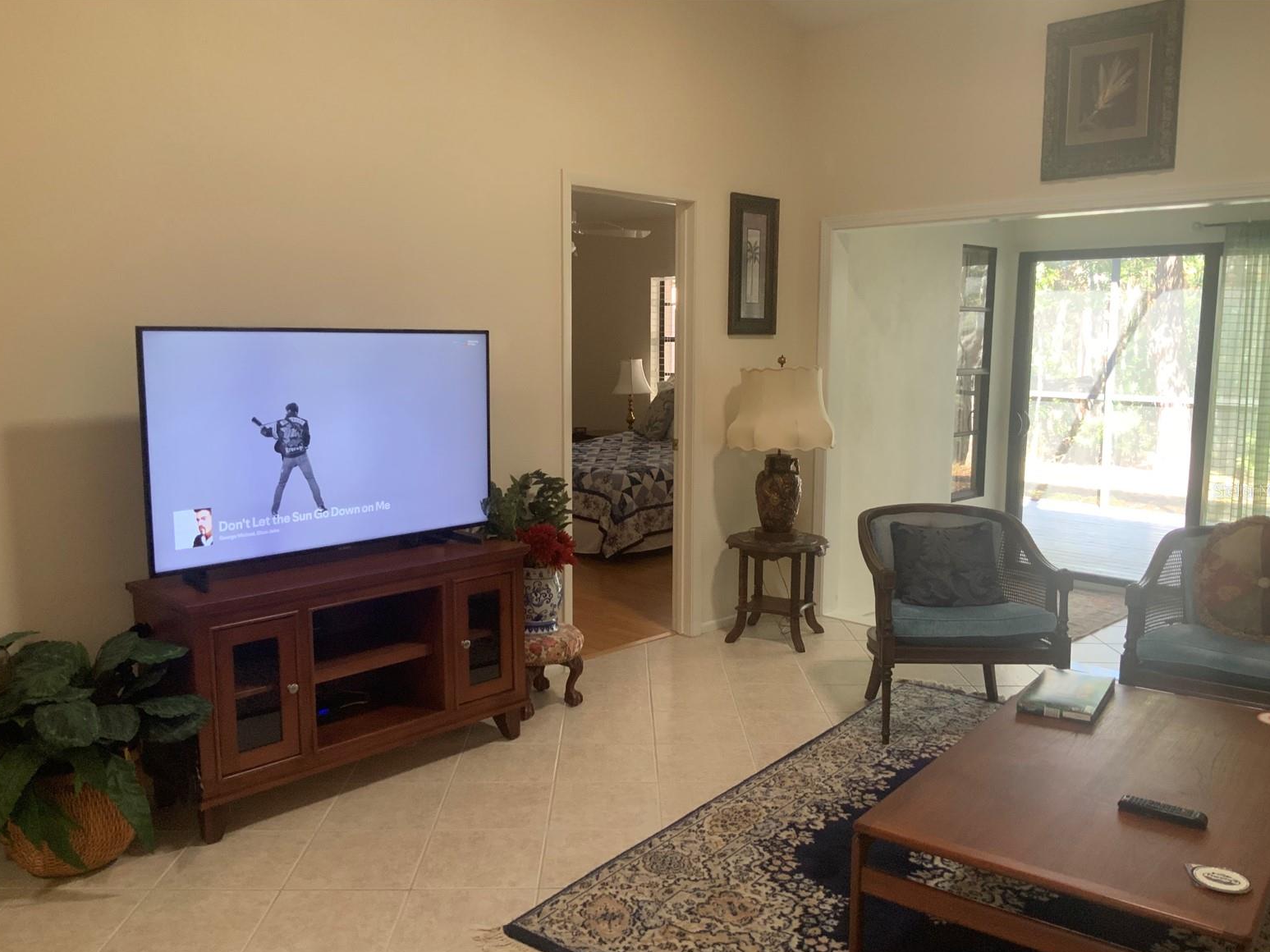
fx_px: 1101
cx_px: 635
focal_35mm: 30
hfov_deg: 60.0
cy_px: 490
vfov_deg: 46.8
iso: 125
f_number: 1.8
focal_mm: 3
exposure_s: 1/60
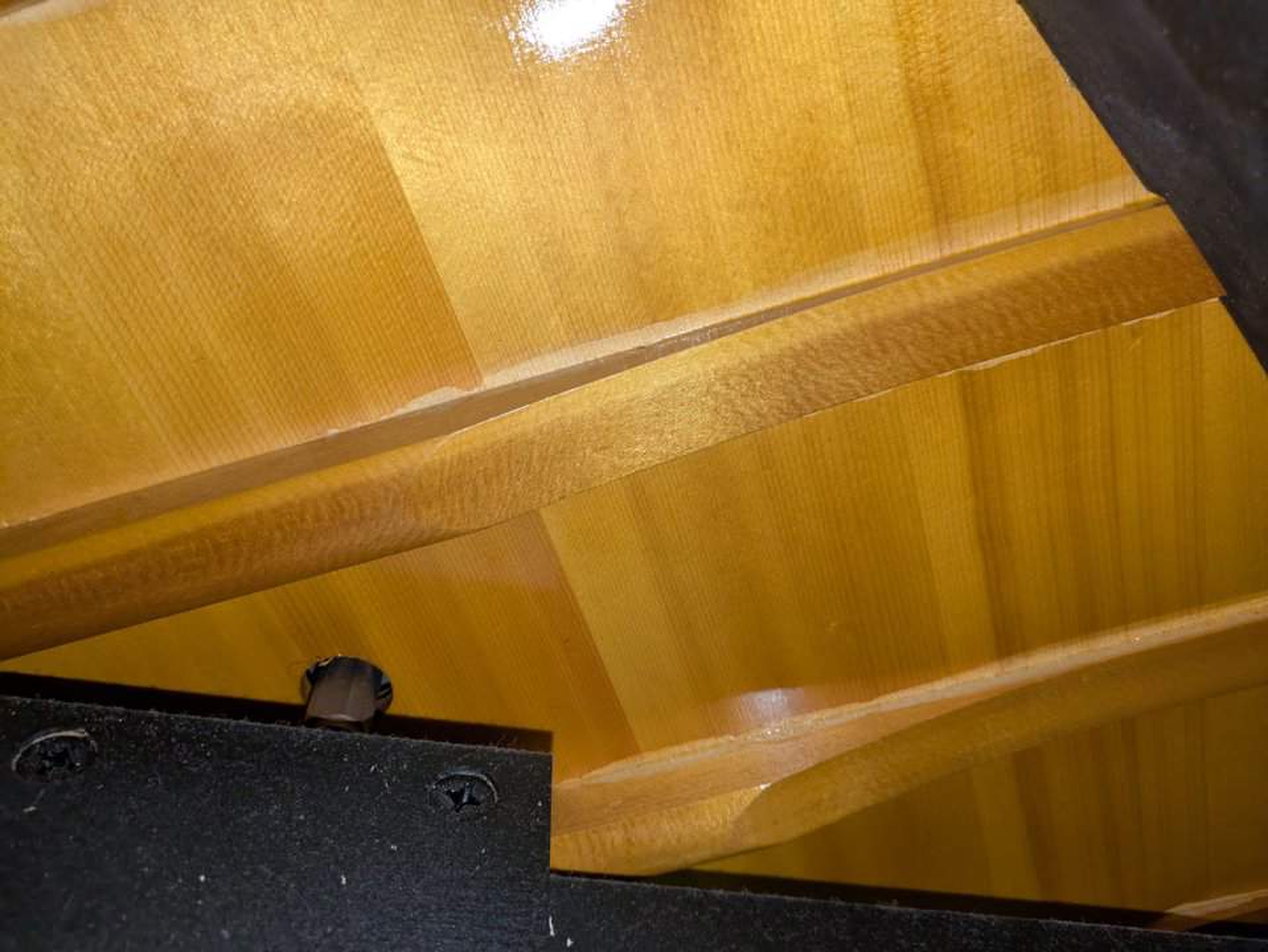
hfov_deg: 69.4
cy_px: 476
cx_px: 634
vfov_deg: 54.9
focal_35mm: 25
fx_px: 916
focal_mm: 5.43
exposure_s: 1/120
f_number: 1.89
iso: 242
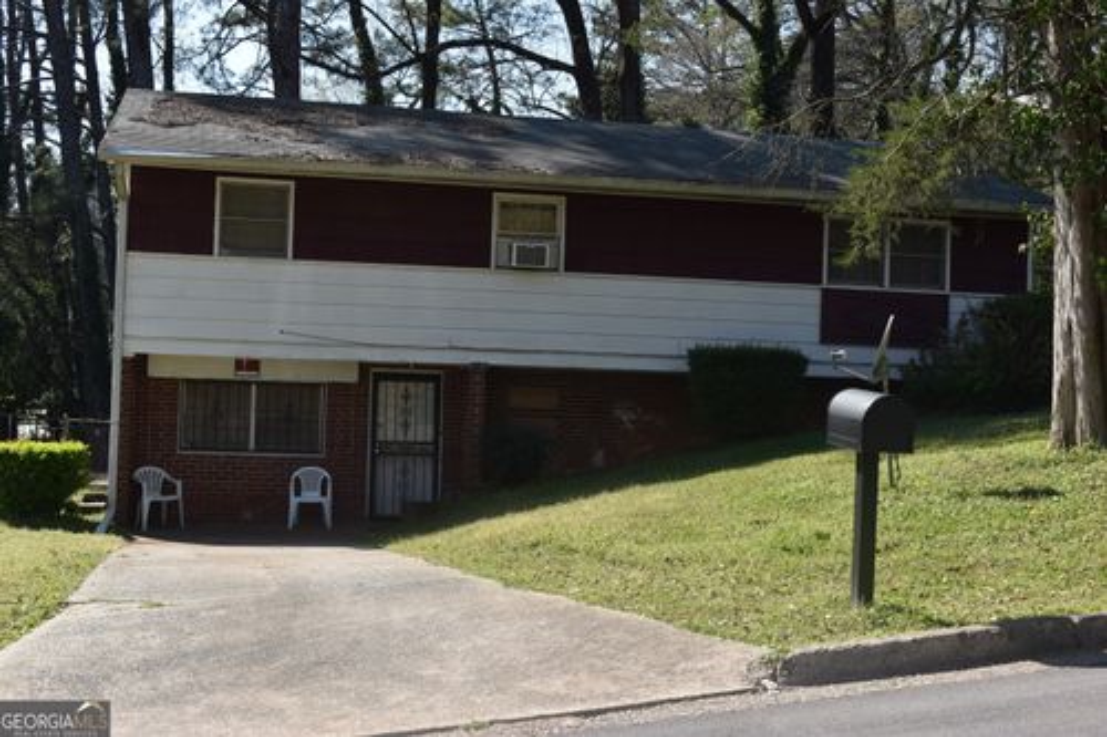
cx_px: 554
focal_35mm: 48
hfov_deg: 41.1
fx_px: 1475
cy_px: 368
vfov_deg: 28.1
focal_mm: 32
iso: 100
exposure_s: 1/200
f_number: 8
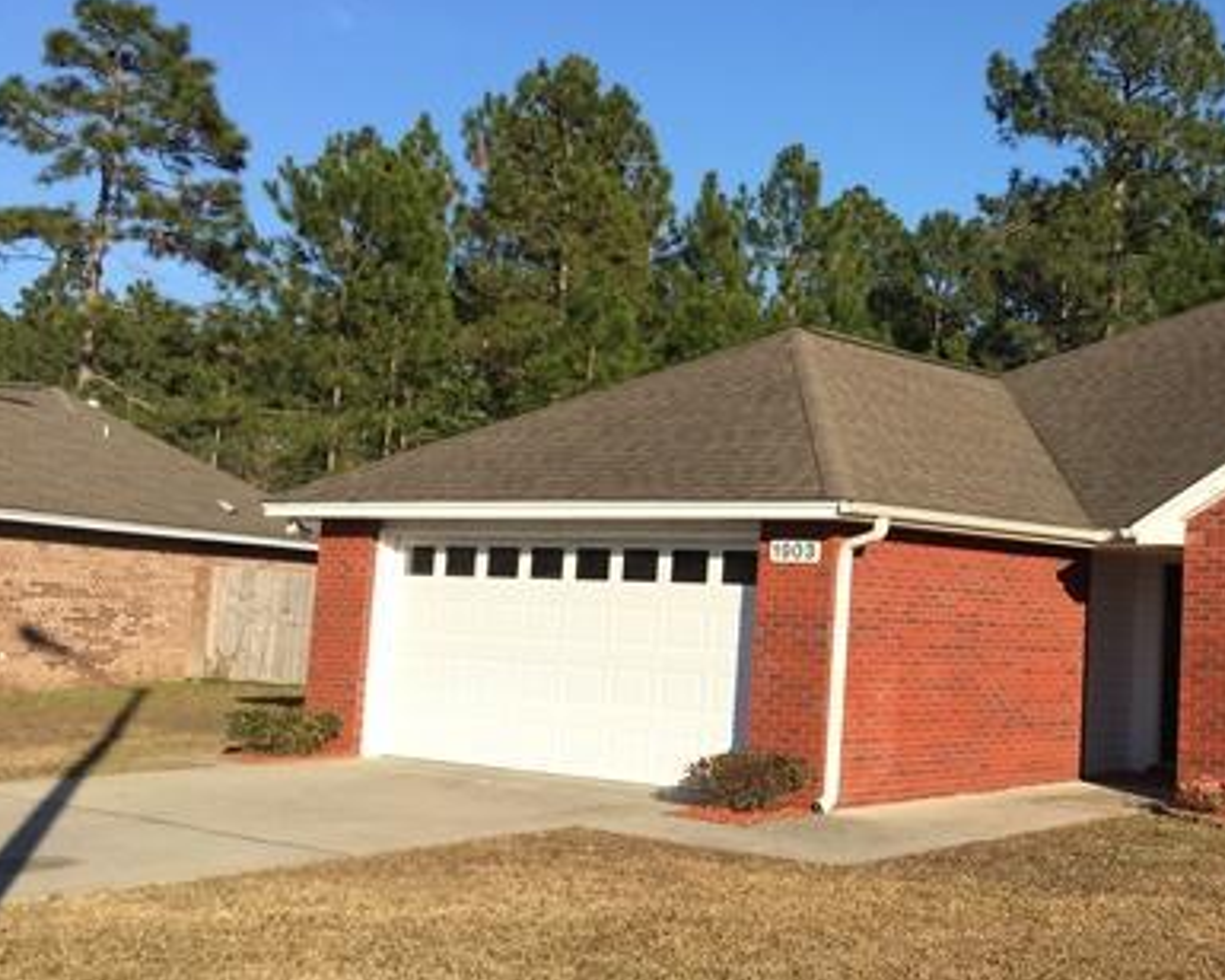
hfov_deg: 37.9
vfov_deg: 32.0
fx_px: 1704
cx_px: 1005
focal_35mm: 47
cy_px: 423
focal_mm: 4.15
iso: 32
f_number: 2.2
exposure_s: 1/1647
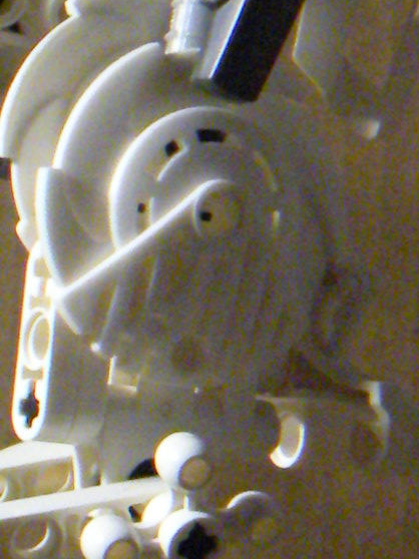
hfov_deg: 6.4
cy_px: 503
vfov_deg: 8.6
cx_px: -289
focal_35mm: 229
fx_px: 3699
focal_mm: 5.9
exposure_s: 1/54.8
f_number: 3.8
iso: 371
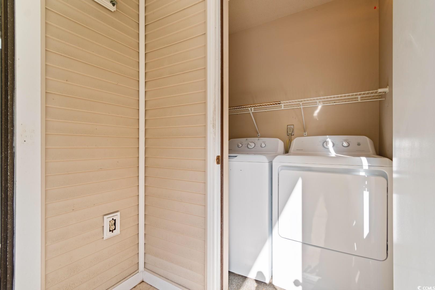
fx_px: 181
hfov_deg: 100.4
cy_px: 145
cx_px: 218
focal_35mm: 15
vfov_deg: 77.3
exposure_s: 1/40
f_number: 4.5
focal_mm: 10
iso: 100
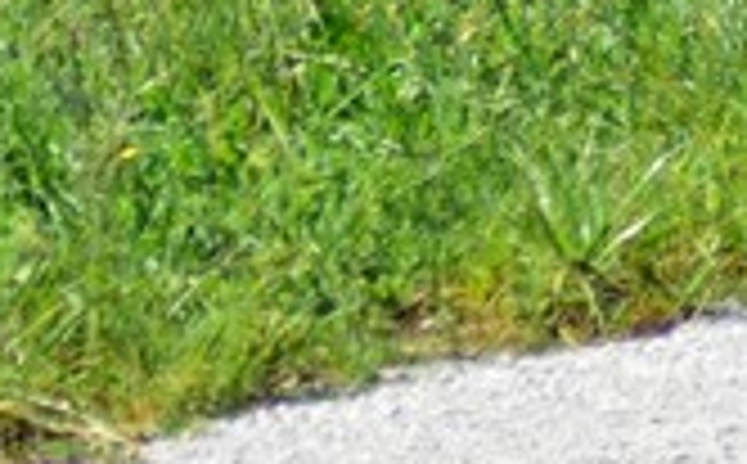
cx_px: 1422
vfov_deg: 1.5
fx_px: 17290
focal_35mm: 851
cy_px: -912
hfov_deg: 2.5
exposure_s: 1/1250
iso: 250
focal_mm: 90
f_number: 4
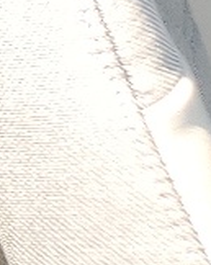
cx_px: -891
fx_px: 1965
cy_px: -469
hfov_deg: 4.9
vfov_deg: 7.1
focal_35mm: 251
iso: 50
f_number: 1.5
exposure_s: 1/286
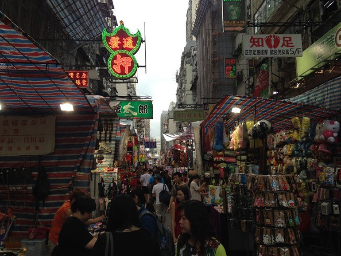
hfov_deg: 55.4
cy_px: 128
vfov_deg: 42.9
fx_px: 325
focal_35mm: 33
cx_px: 170
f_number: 2.4
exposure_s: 1/120
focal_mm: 4.12
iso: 64
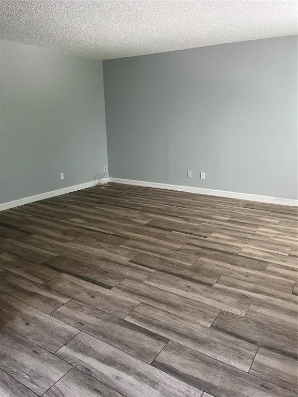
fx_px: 298
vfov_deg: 67.3
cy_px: 198
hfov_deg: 53.1
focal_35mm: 26
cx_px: 149
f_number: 1.6
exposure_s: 1/60
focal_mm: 5.1
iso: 100
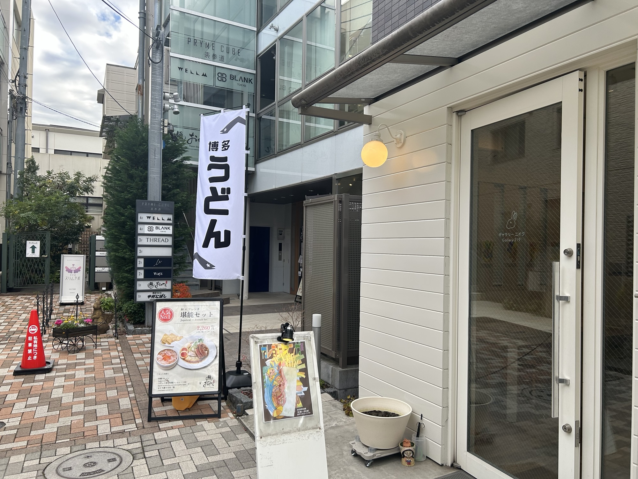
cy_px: 240
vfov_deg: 53.1
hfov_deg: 67.3
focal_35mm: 26
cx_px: 319
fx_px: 479
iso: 50
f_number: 1.5
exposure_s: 1/846
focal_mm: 5.7
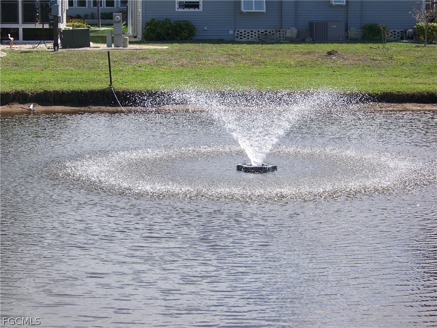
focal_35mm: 96
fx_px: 1212
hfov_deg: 20.4
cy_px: 164
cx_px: 218
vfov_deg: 15.4
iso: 64
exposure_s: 1/640
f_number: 3.2
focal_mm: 16.2
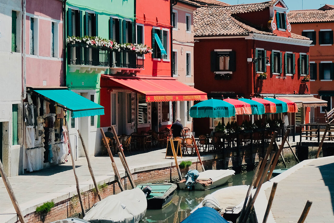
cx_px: 218
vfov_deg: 14.8
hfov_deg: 22.1
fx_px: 853
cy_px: 42
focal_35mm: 92
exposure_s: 1/2900
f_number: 4.5
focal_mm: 32.9
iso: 800
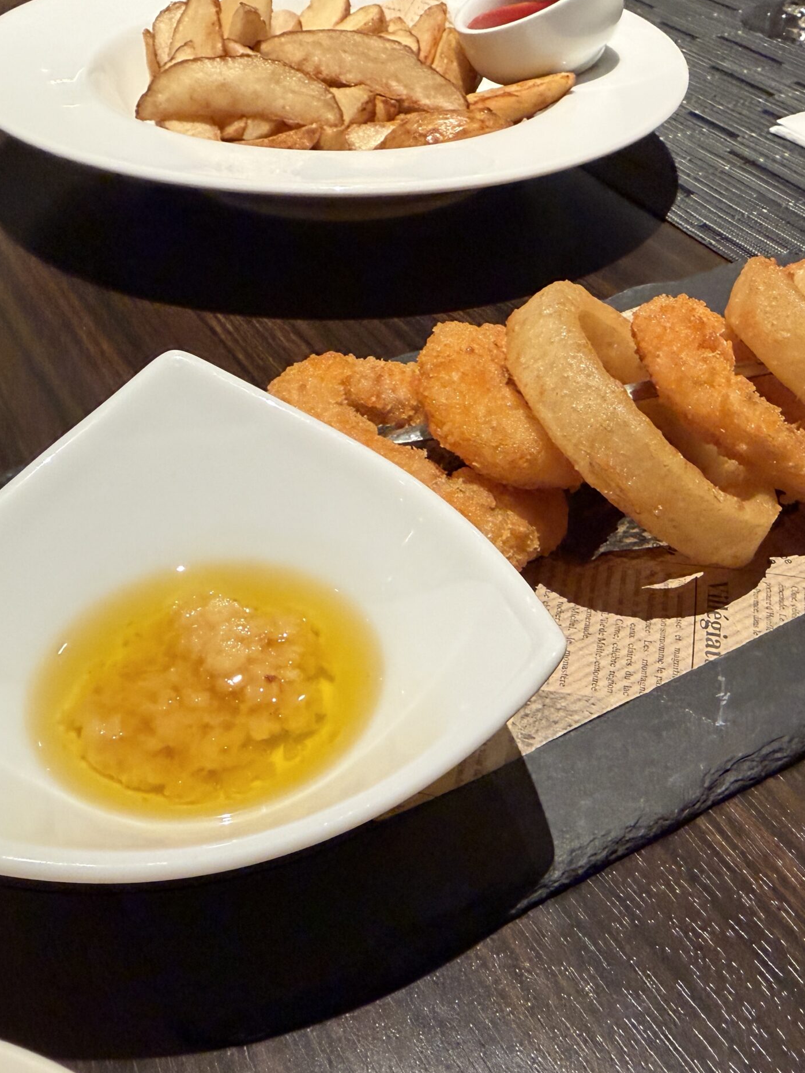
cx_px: 570
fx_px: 1023
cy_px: 551
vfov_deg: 55.4
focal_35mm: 33
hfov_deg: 42.0
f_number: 2.2
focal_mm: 2.22
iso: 400
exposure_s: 1/60
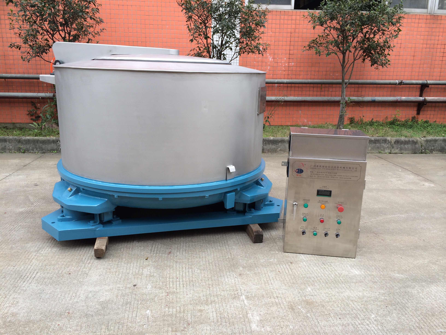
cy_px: 168
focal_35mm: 30
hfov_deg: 60.0
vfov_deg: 46.8
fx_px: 387
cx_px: 223
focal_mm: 4.12
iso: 32
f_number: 2.2
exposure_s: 1/121
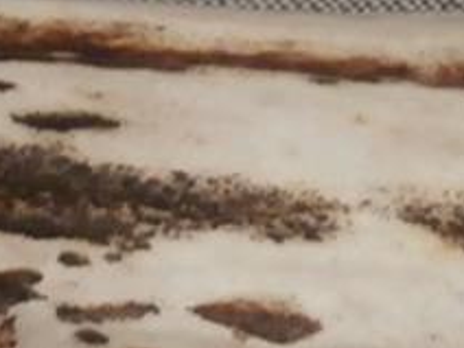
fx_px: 6662
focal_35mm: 497
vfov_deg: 3.0
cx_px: -538
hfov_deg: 3.9
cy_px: 374
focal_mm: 13.06
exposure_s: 1/13
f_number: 4.5
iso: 400
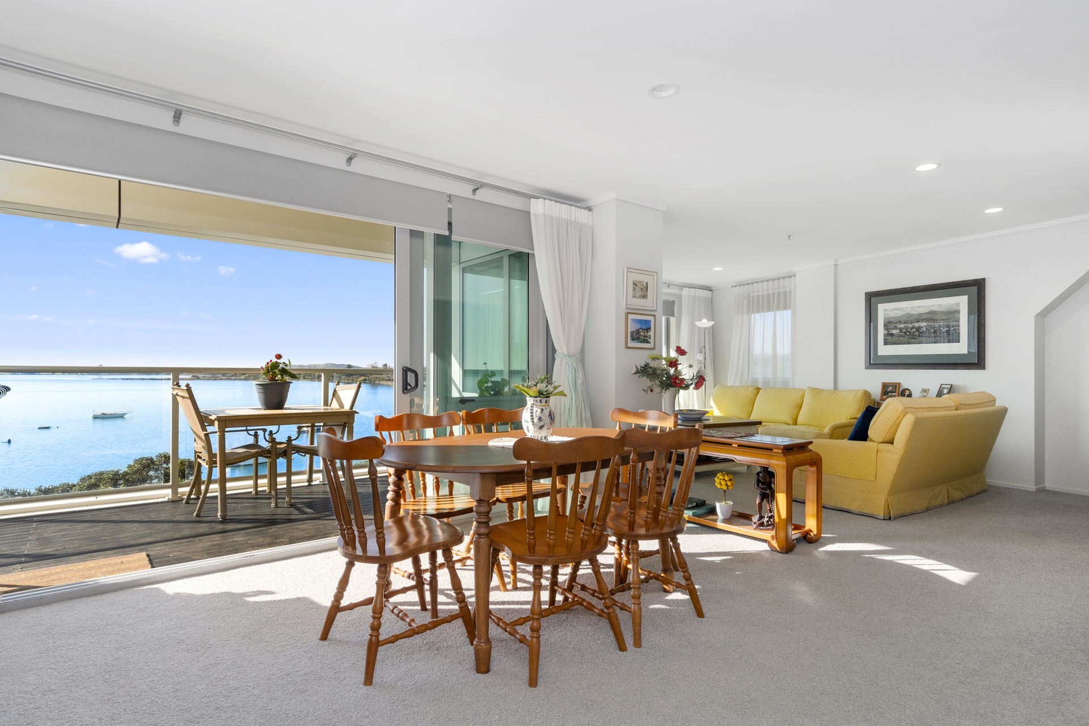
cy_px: 363
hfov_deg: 90.0
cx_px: 544
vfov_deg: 67.4
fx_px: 544
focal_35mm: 18
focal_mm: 12
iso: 250
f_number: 6.3
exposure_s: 1/320
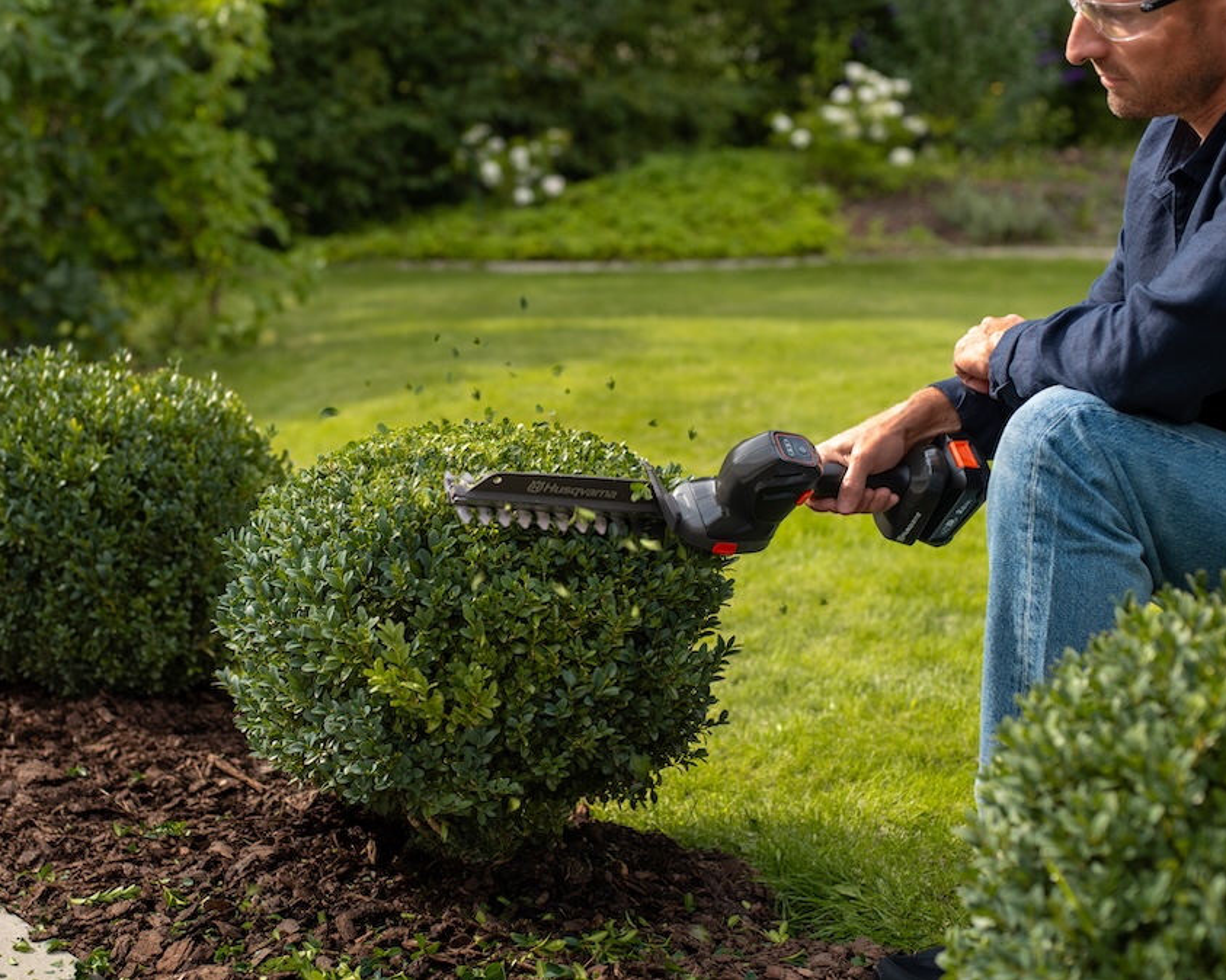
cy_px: 485
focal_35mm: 57
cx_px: 512
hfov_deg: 33.0
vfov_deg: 26.7
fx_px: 2068
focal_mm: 50
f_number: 4
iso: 64
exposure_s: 1/160
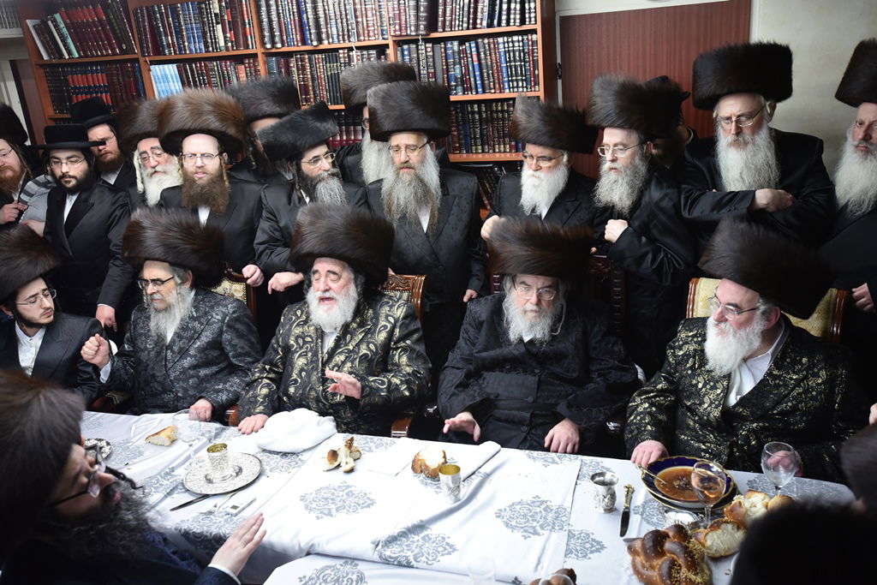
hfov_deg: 54.4
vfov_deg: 37.9
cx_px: 438
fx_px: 853
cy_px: 292
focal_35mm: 35
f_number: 4.5
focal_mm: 35
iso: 1600
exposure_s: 1/125
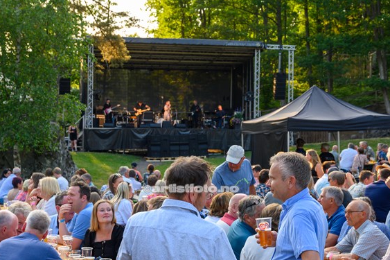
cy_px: 156
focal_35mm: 64
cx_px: 173
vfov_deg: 21.2
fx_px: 693
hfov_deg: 31.4
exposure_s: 1/160
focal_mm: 50
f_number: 6.3
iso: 500
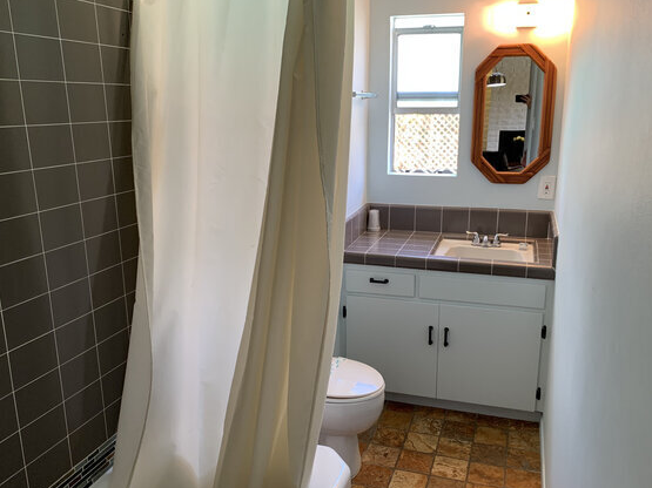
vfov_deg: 46.8
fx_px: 565
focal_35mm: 30
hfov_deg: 59.9
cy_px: 259
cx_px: 348
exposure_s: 1/60
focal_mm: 4.25
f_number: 1.8
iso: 100
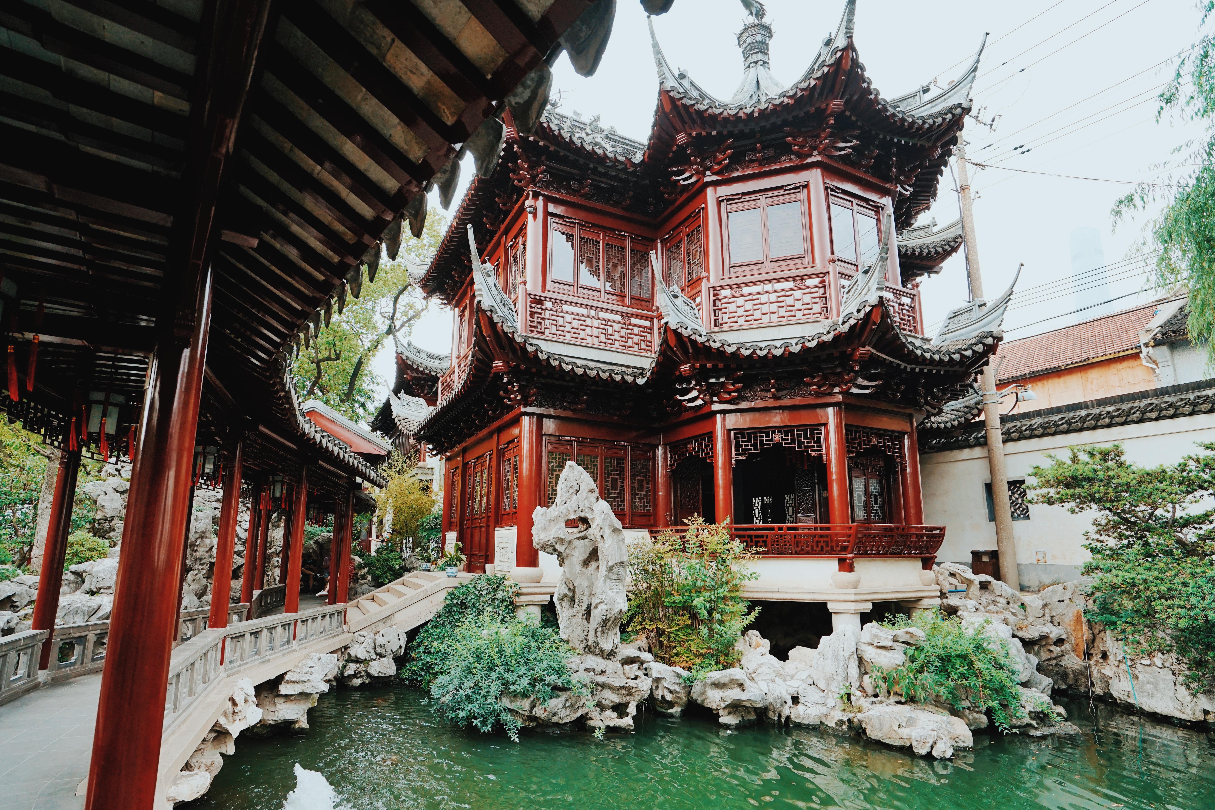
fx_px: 574
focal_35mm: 17
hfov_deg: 93.2
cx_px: 573
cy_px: 429
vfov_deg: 70.4
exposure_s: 1/400
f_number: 5.6
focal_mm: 16
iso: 640
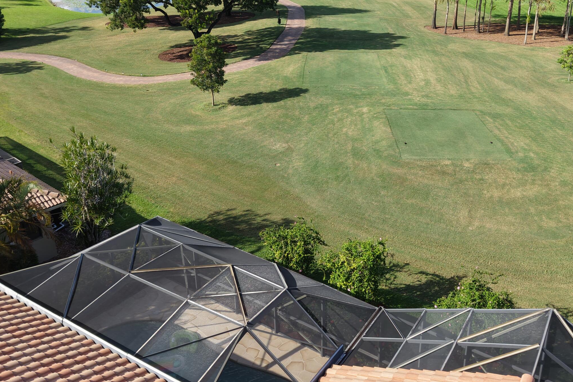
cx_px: 333
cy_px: 110
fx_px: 589
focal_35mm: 37
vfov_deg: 35.4
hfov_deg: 51.7
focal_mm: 8.67
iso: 150
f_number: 1.8
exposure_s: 1/2500
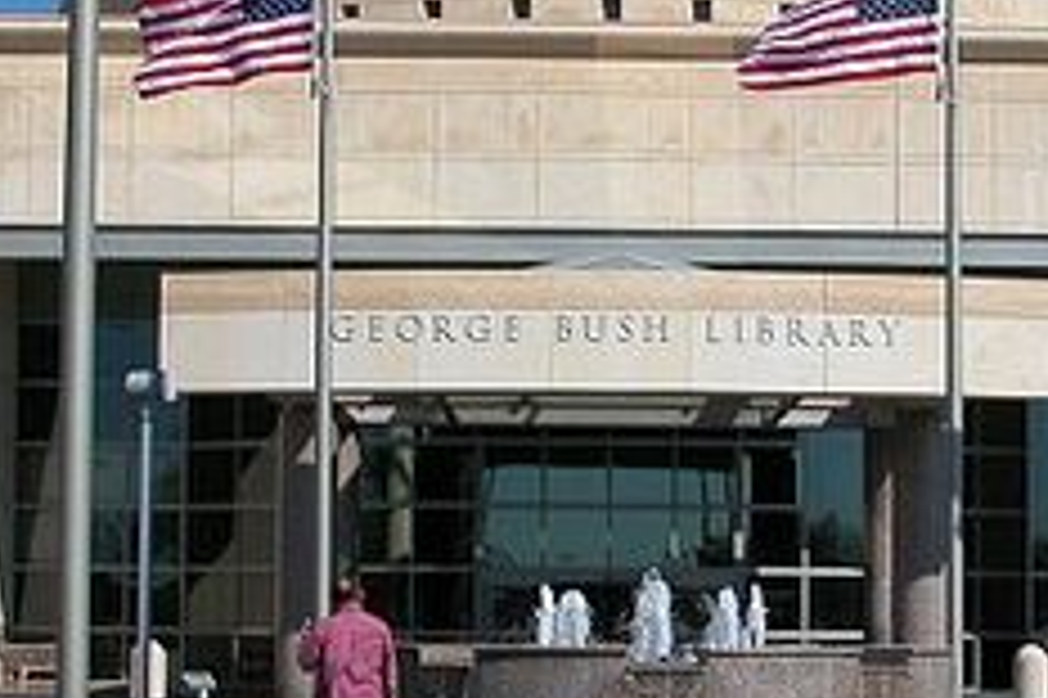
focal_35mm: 100
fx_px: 2909
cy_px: 396
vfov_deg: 13.7
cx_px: 697
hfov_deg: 20.4
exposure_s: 1/611
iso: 100
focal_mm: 8.9
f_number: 6.3
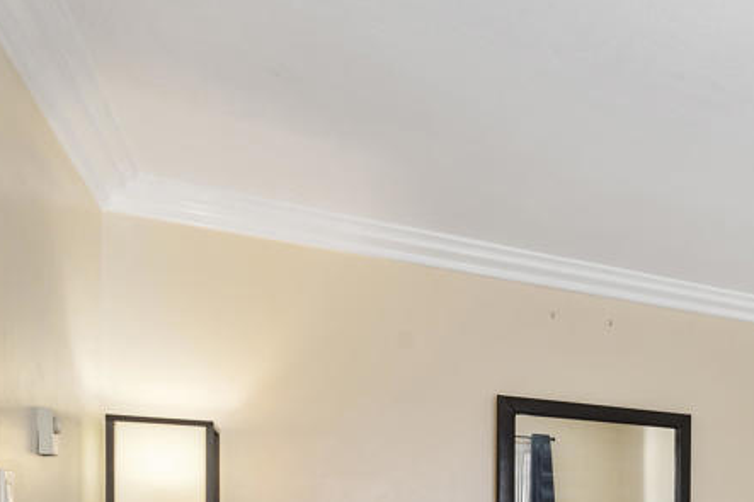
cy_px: 535
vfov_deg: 32.2
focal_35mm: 37
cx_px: 861
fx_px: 775
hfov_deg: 40.1
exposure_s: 1/6
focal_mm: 16
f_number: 8
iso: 320
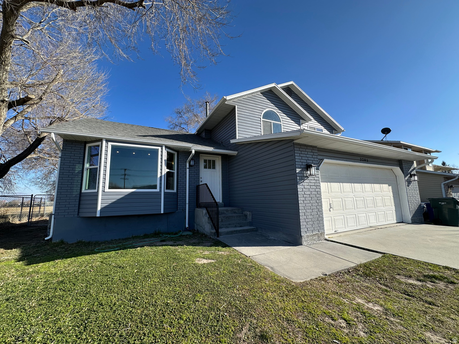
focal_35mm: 14
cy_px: 172
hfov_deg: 102.1
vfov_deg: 85.7
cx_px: 230
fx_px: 186
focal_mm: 2.22
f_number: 2.2
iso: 40
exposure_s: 1/882
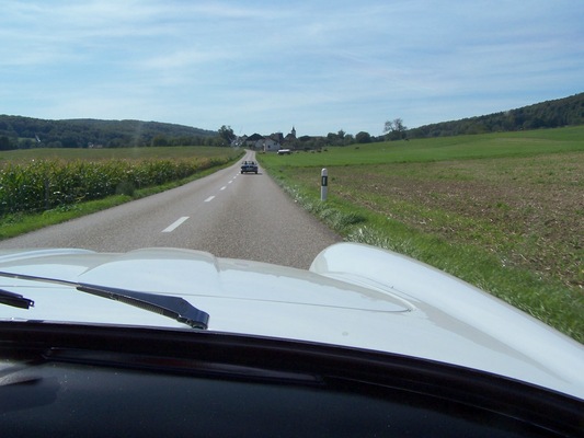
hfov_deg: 49.0
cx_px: 292
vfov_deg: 37.7
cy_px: 219
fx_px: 641
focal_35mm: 38
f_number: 5.6
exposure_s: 1/1000
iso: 80
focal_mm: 6.3
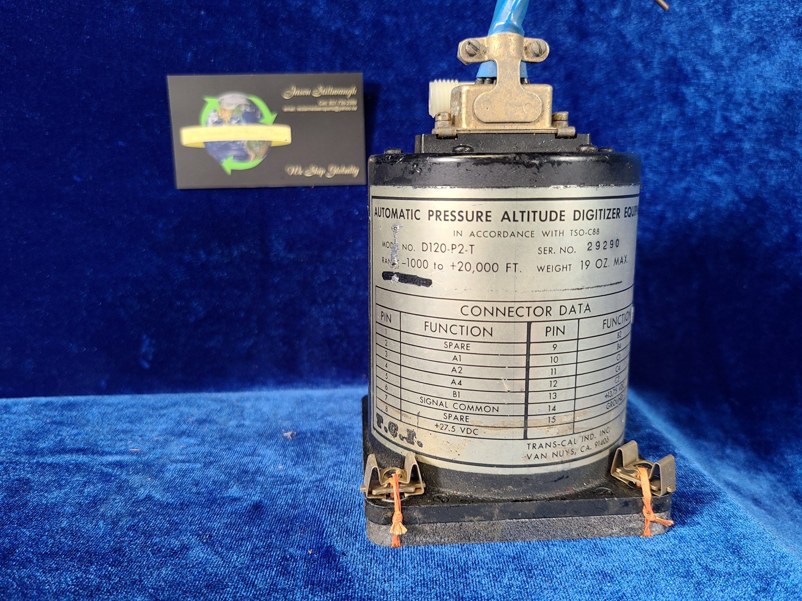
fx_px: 602
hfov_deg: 67.3
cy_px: 300
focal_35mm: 26
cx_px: 401
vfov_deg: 53.1
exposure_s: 1/60
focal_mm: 5.4
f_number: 1.8
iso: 160
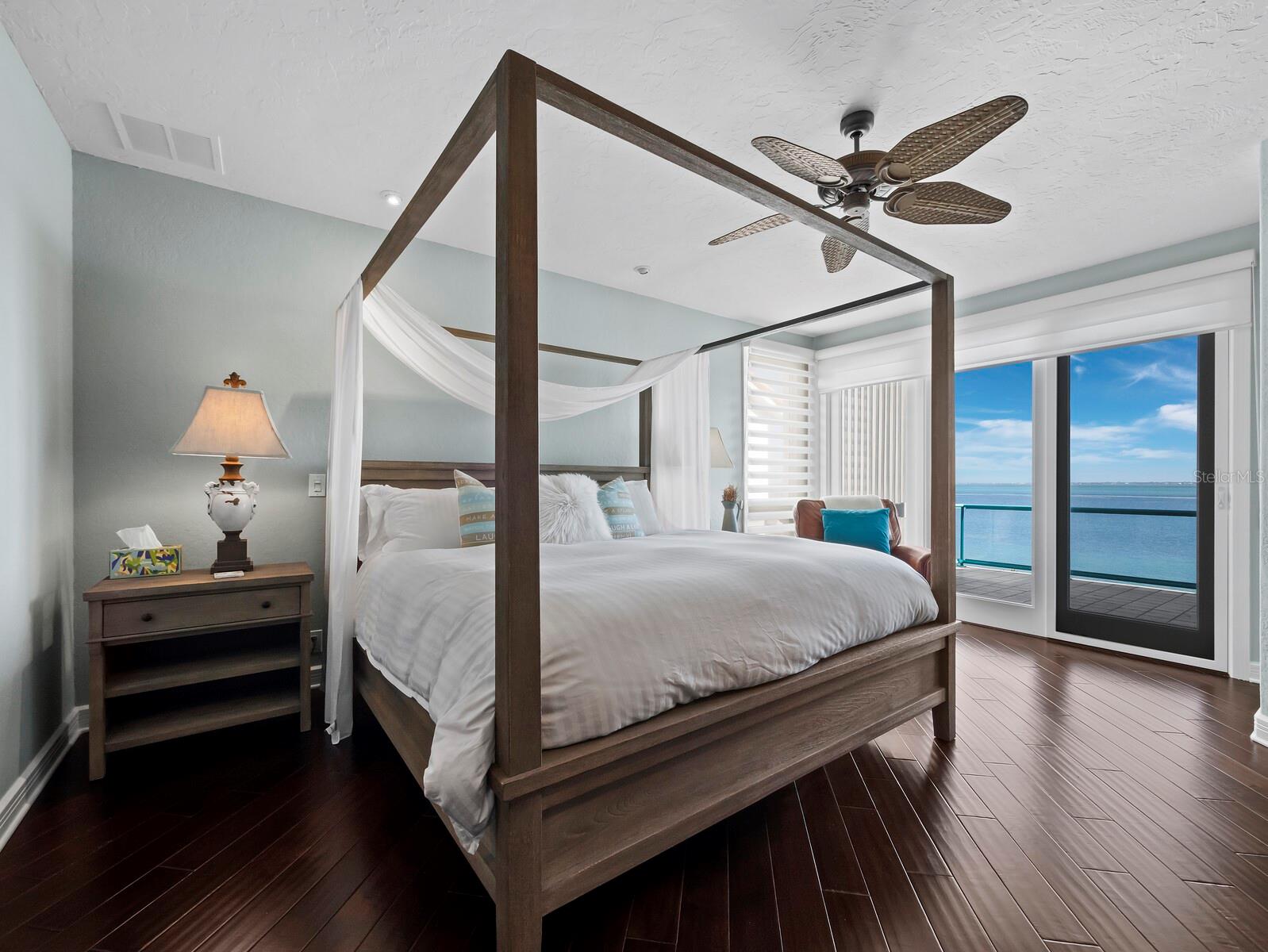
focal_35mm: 14
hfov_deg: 102.0
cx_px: 634
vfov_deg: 85.7
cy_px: 476
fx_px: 513
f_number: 11
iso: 400
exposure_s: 1/10
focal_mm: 7
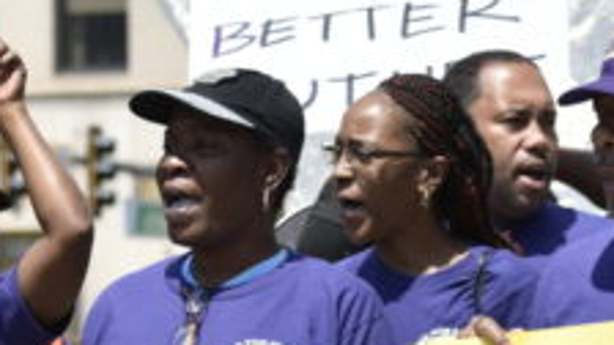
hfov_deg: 5.1
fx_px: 6838
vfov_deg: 2.9
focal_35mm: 420
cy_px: 318
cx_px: -164
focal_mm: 78
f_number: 4.8
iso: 100
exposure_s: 1/640
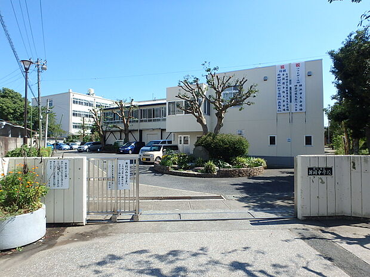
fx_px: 224
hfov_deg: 79.0
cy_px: 138
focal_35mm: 21
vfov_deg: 63.4
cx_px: 185
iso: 125
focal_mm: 3.7
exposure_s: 1/800
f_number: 3.5
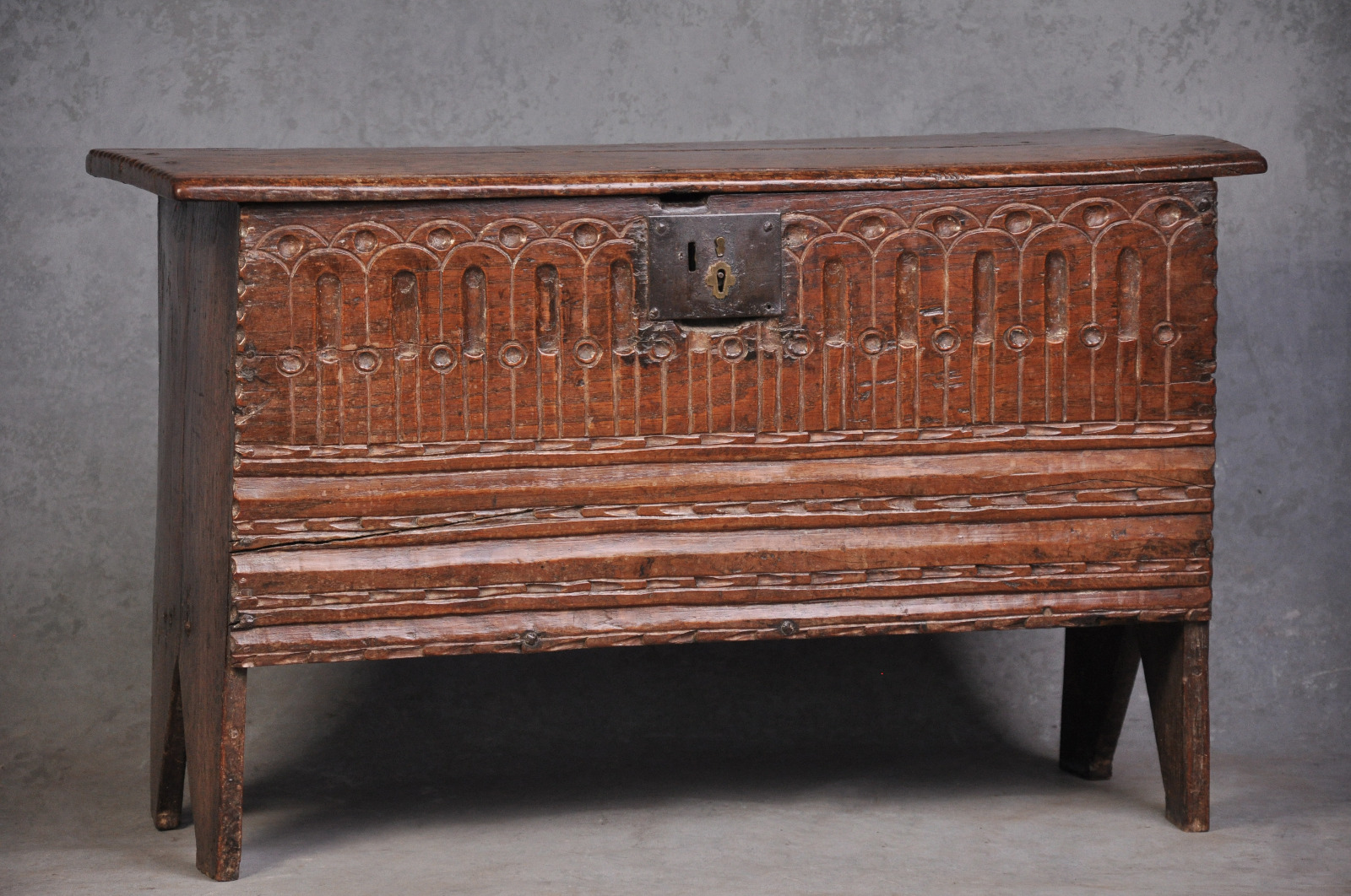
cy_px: 448
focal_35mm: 158
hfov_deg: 13.1
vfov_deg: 8.7
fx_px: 5902
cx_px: 676
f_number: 5.6
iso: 800
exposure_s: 1/100
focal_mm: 105
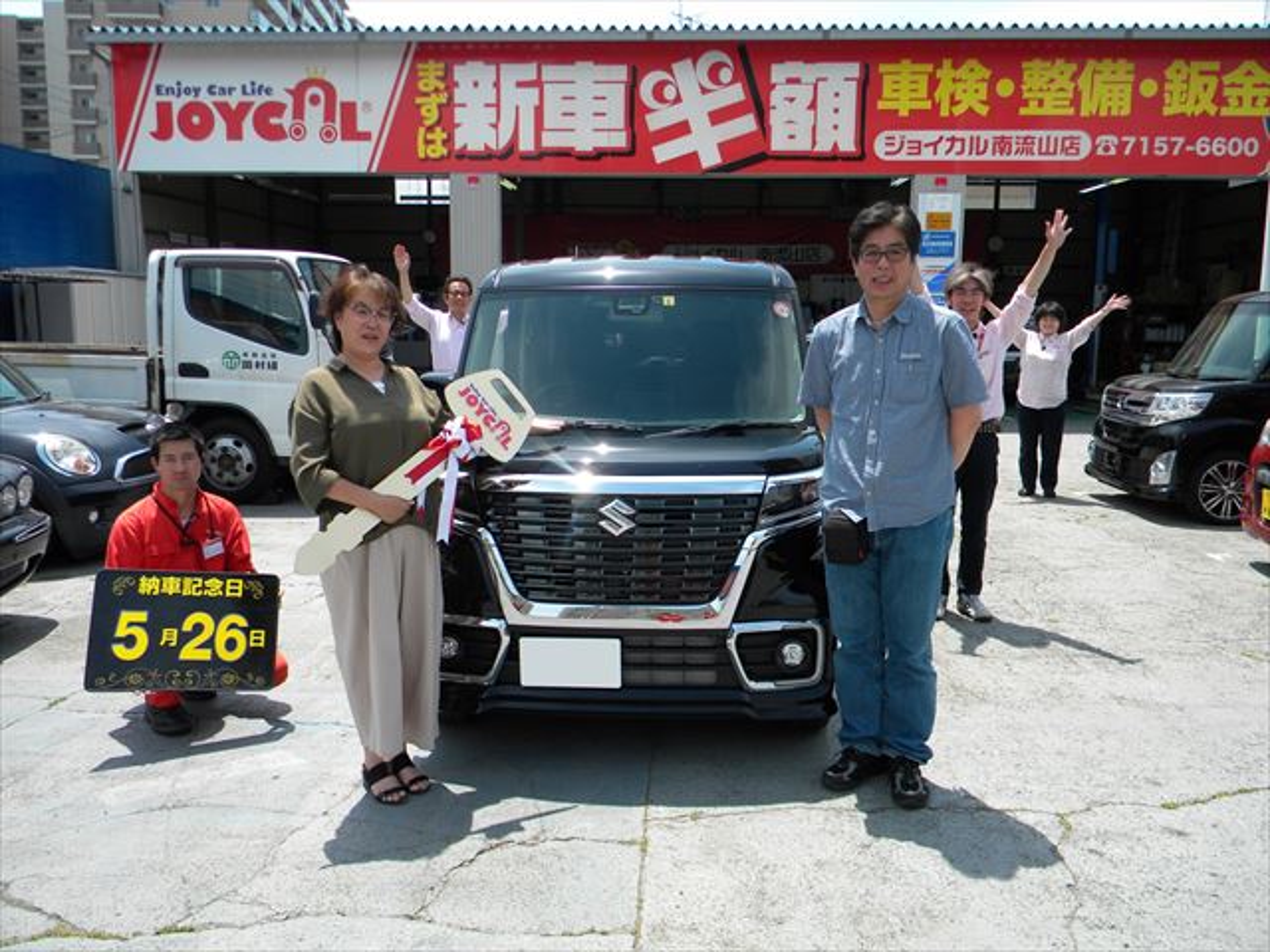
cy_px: 476
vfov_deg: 49.7
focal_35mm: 28
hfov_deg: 63.4
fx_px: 1027
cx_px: 635
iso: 80
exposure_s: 1/615
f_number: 3.5
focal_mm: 5
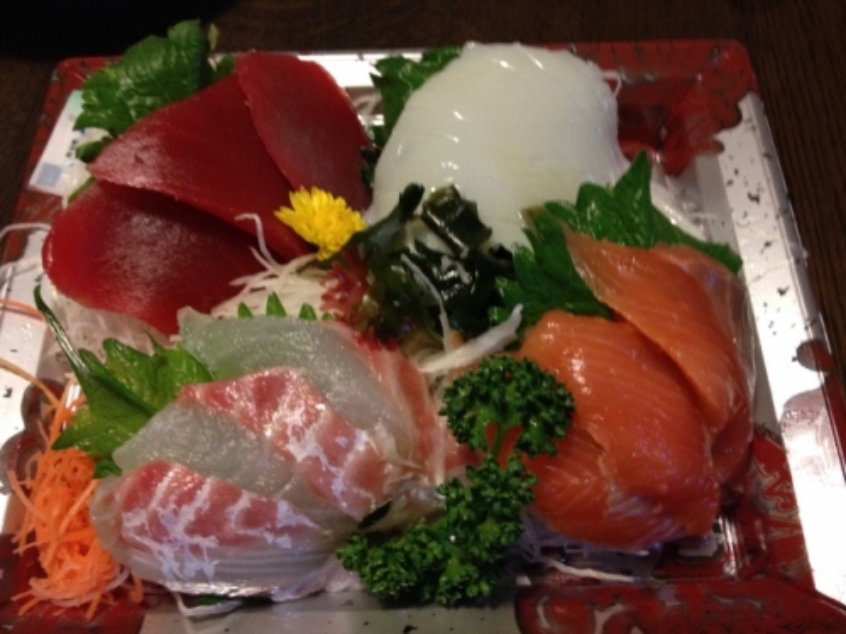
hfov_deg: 52.6
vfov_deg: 40.7
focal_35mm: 35
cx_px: 423
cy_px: 317
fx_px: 855
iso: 200
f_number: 2.4
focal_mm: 4.28
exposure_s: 1/20
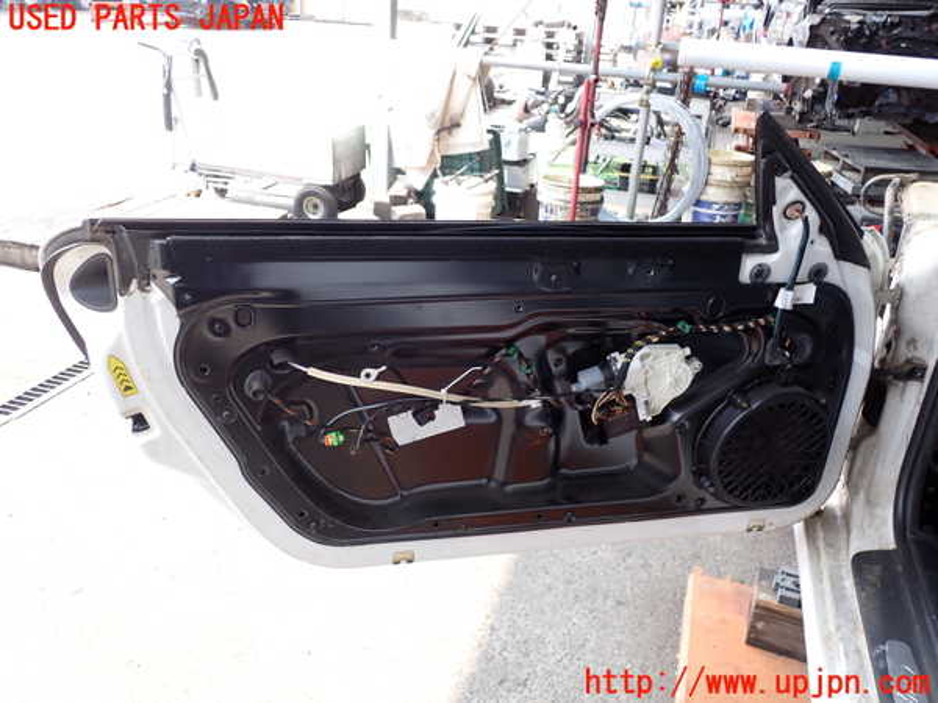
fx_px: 813
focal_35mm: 30
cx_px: 469
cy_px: 352
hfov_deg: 60.0
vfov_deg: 46.8
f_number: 3.2
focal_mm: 5.4
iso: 100
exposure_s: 1/125
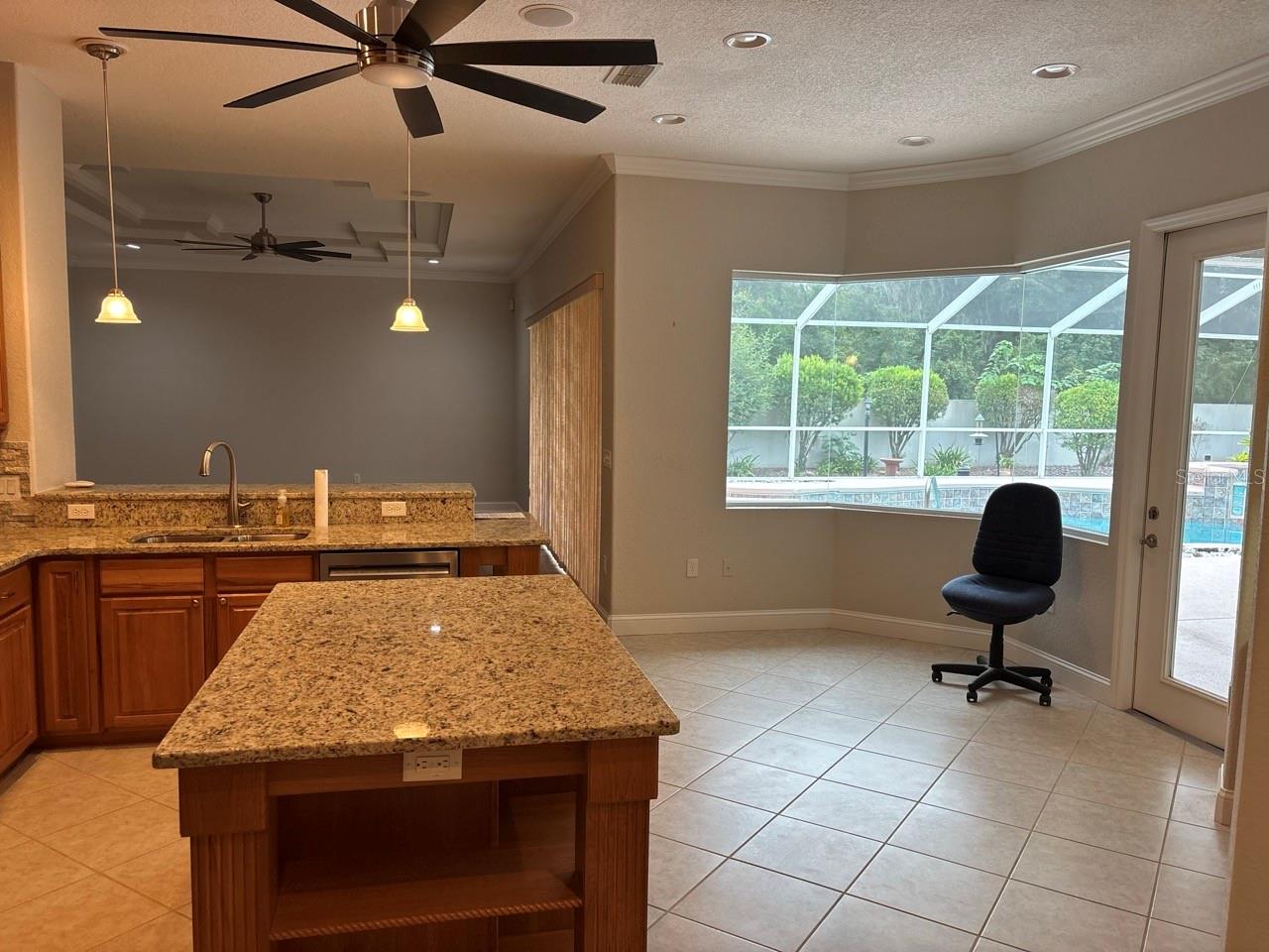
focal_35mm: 26
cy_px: 476
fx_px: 953
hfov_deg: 67.3
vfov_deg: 53.1
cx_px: 634
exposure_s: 1/120
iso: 125
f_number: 1.6
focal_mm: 5.96
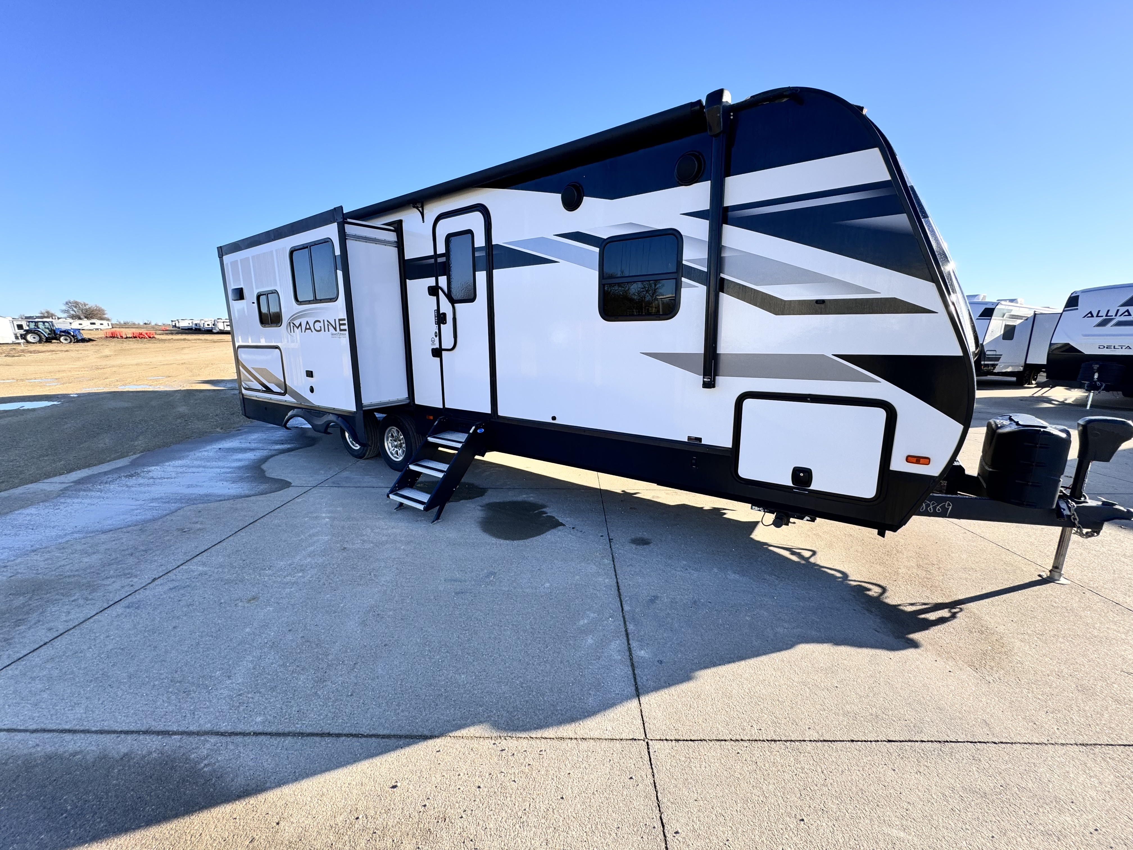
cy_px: 425
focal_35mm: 14
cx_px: 566
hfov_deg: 102.1
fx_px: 458
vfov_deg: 85.7
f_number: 2.2
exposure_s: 1/515
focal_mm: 2.22
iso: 40
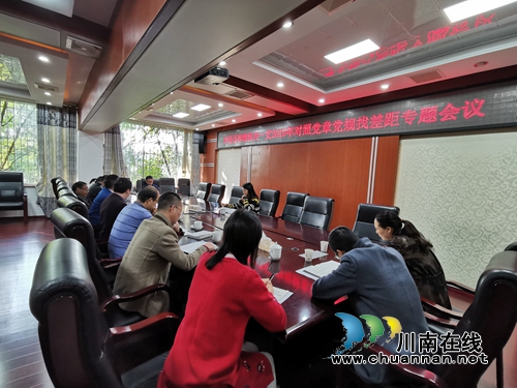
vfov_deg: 74.7
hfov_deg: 91.0
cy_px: 194
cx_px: 258
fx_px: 254
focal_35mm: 17
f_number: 2.2
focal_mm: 2.26
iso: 250
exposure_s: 1/50
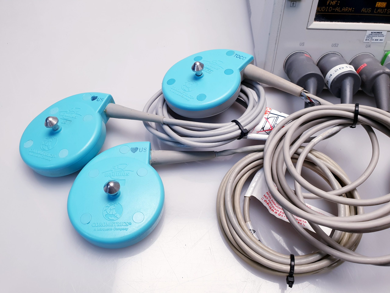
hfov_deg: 67.3
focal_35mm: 26
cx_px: 195
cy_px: 146
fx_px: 293
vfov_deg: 53.1
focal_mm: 4.3
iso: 64
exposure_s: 1/50
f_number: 2.4
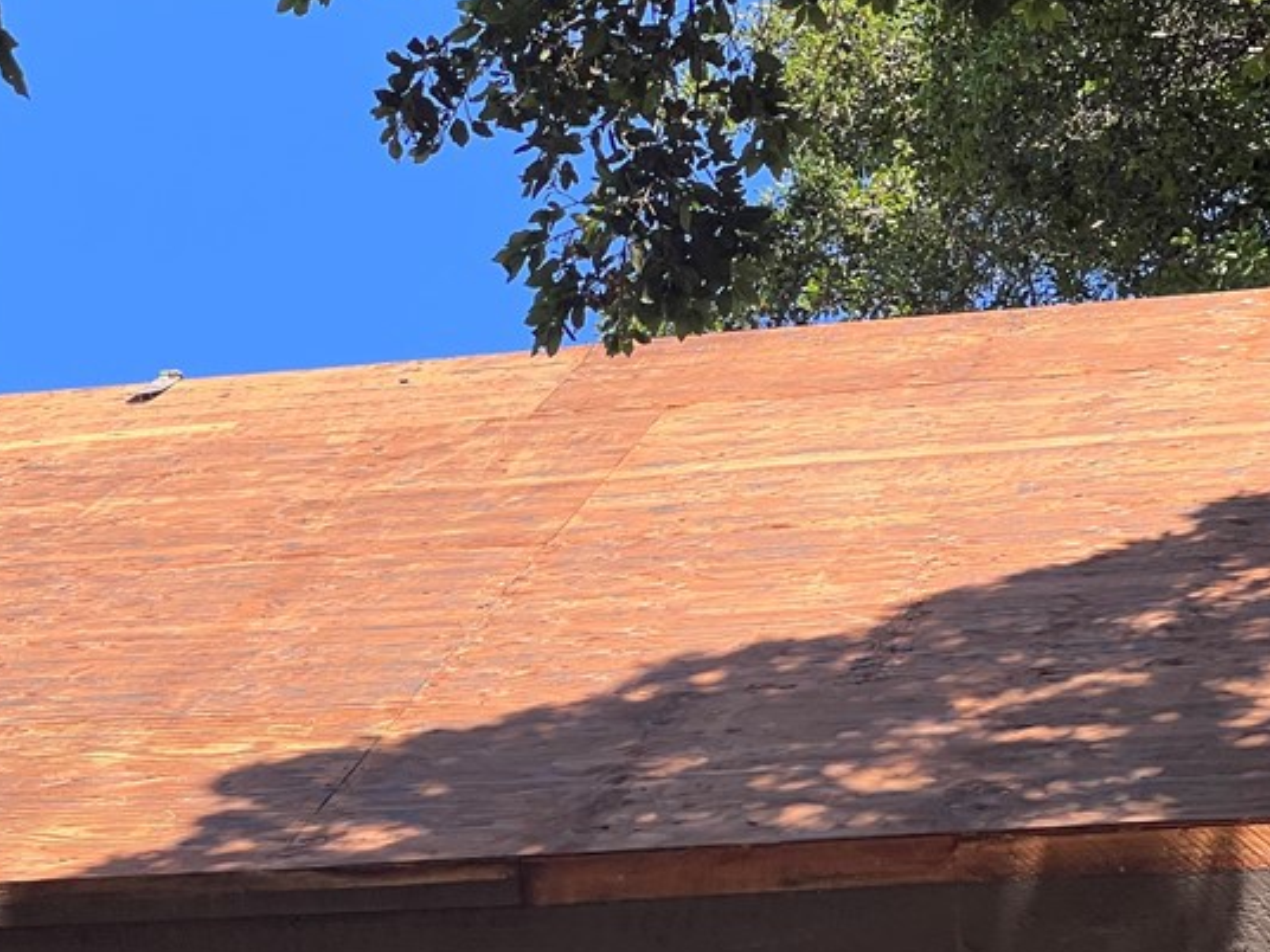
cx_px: 495
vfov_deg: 10.1
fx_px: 5393
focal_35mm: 147
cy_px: 284
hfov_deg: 13.4
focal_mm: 9
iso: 32
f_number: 2.8
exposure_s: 1/285
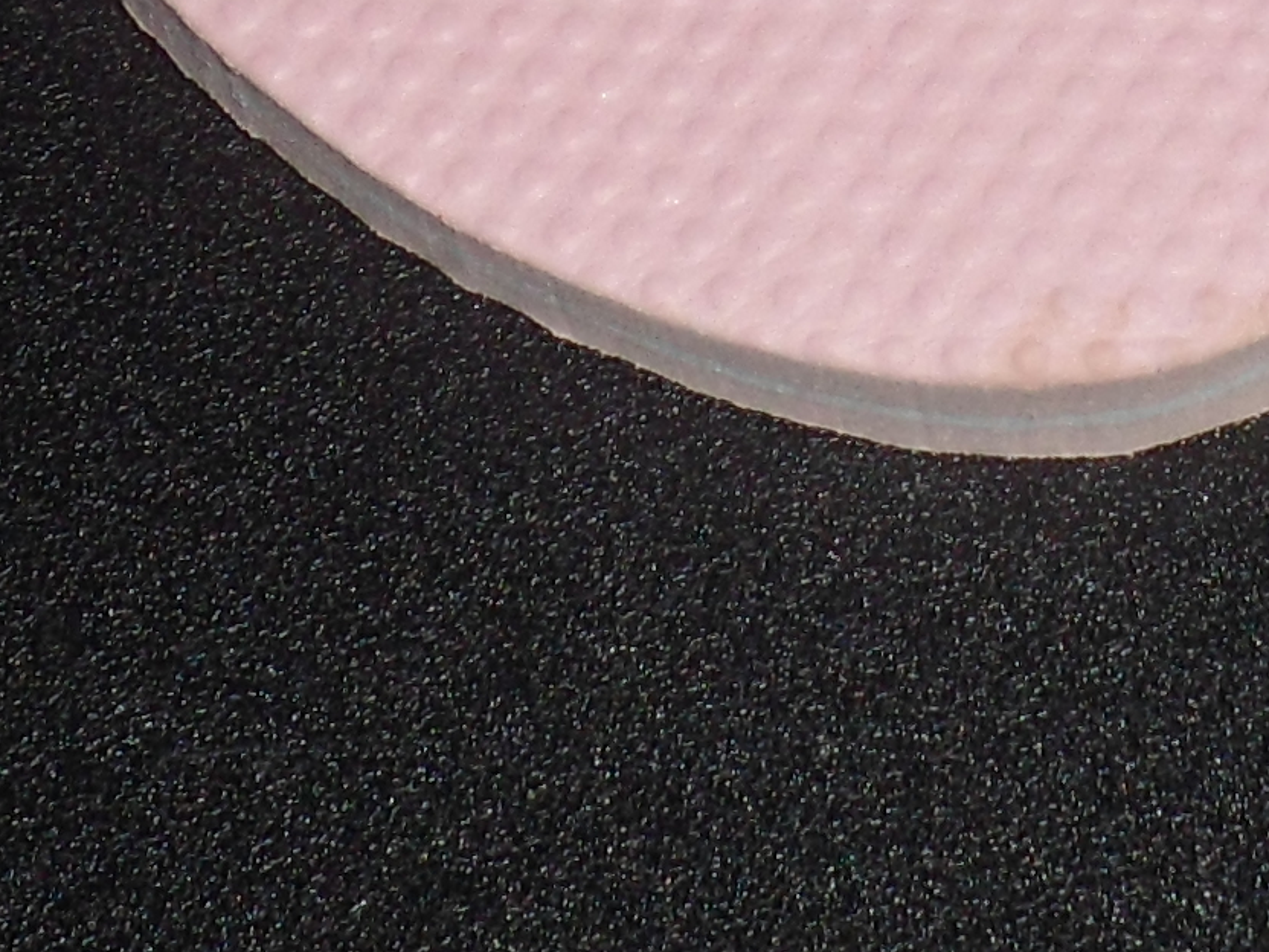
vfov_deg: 6.5
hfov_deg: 8.9
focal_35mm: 218
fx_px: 7992
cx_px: 1803
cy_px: -1378
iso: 100
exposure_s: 1/60
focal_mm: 7.8
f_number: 4.2
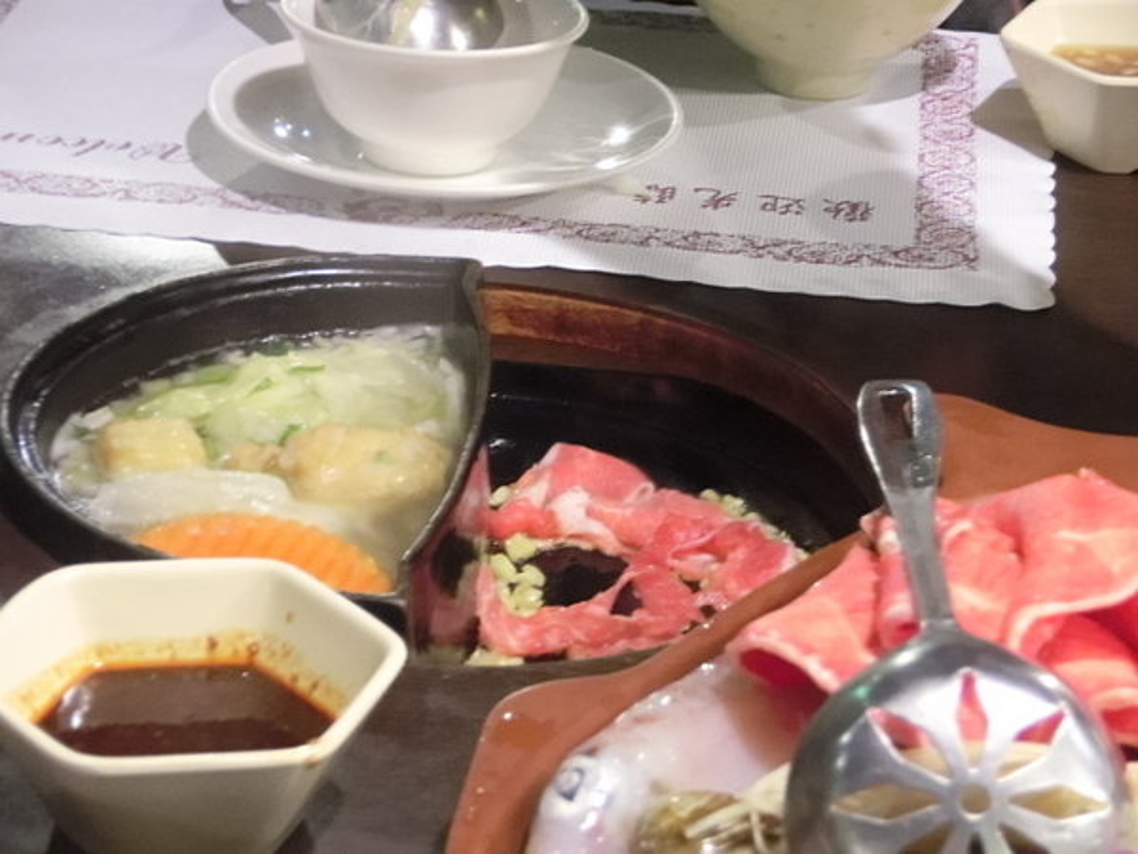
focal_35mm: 100
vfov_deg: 14.8
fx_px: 3287
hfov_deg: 19.6
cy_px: 427
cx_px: 569
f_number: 5.2
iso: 1250
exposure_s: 1/8
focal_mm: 17.45
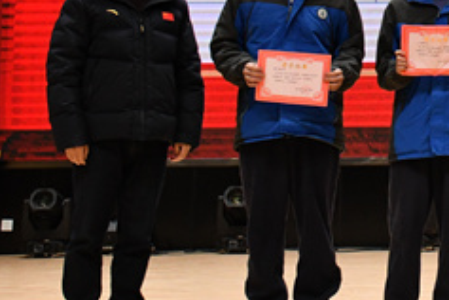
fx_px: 1422
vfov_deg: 11.8
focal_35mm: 114
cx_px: 504
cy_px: -34
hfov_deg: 17.3
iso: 2500
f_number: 6.3
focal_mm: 30
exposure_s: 1/640
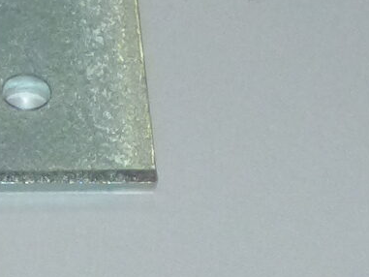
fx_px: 3370
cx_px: -14
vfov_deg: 4.6
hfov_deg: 6.2
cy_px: -485
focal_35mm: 316
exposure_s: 1/60
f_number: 4.5
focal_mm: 8.4
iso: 400
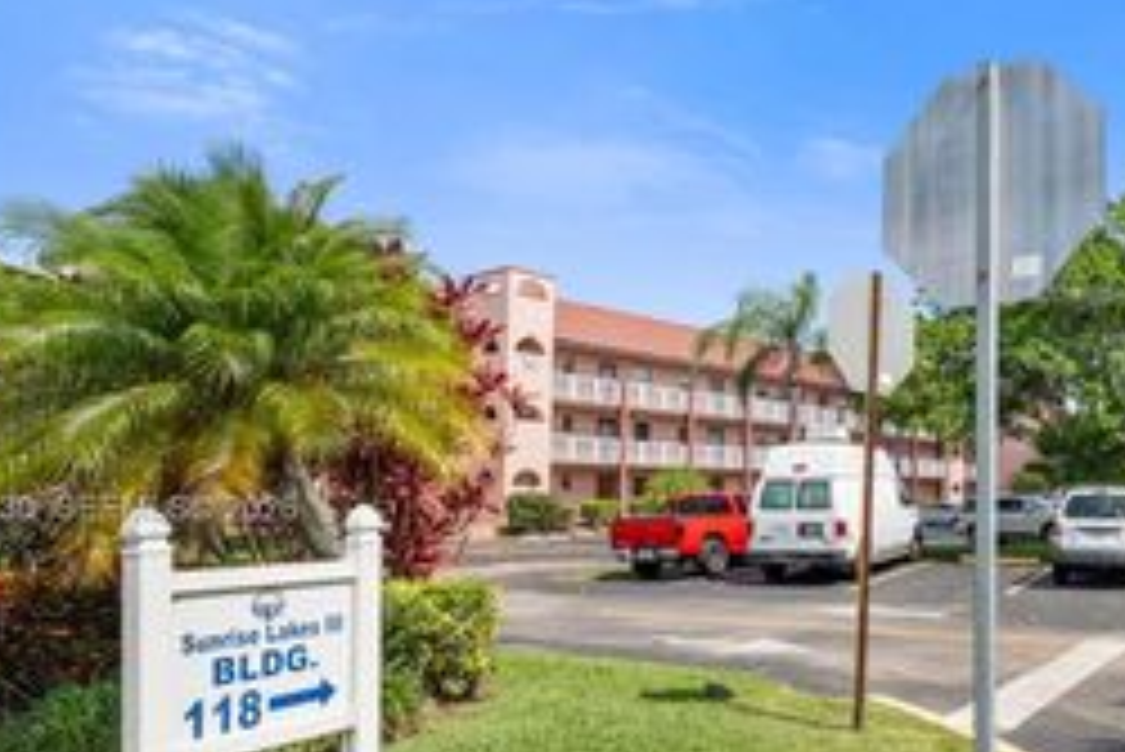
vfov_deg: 45.6
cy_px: 511
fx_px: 875
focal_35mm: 28
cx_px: 986
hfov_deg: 57.4
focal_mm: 14
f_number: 9
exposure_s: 1/640
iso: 400
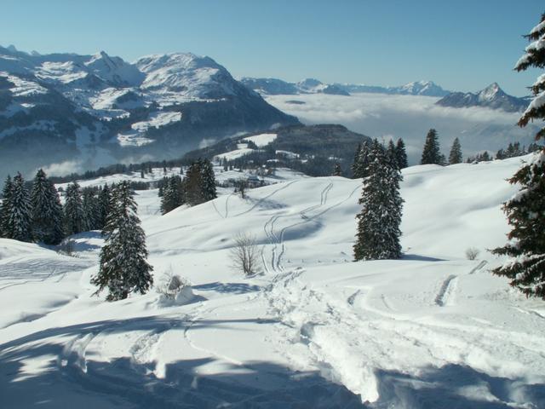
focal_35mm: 35
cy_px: 204
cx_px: 272
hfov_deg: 52.6
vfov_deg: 40.7
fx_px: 551
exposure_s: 1/400
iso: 50
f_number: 8
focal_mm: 5.86
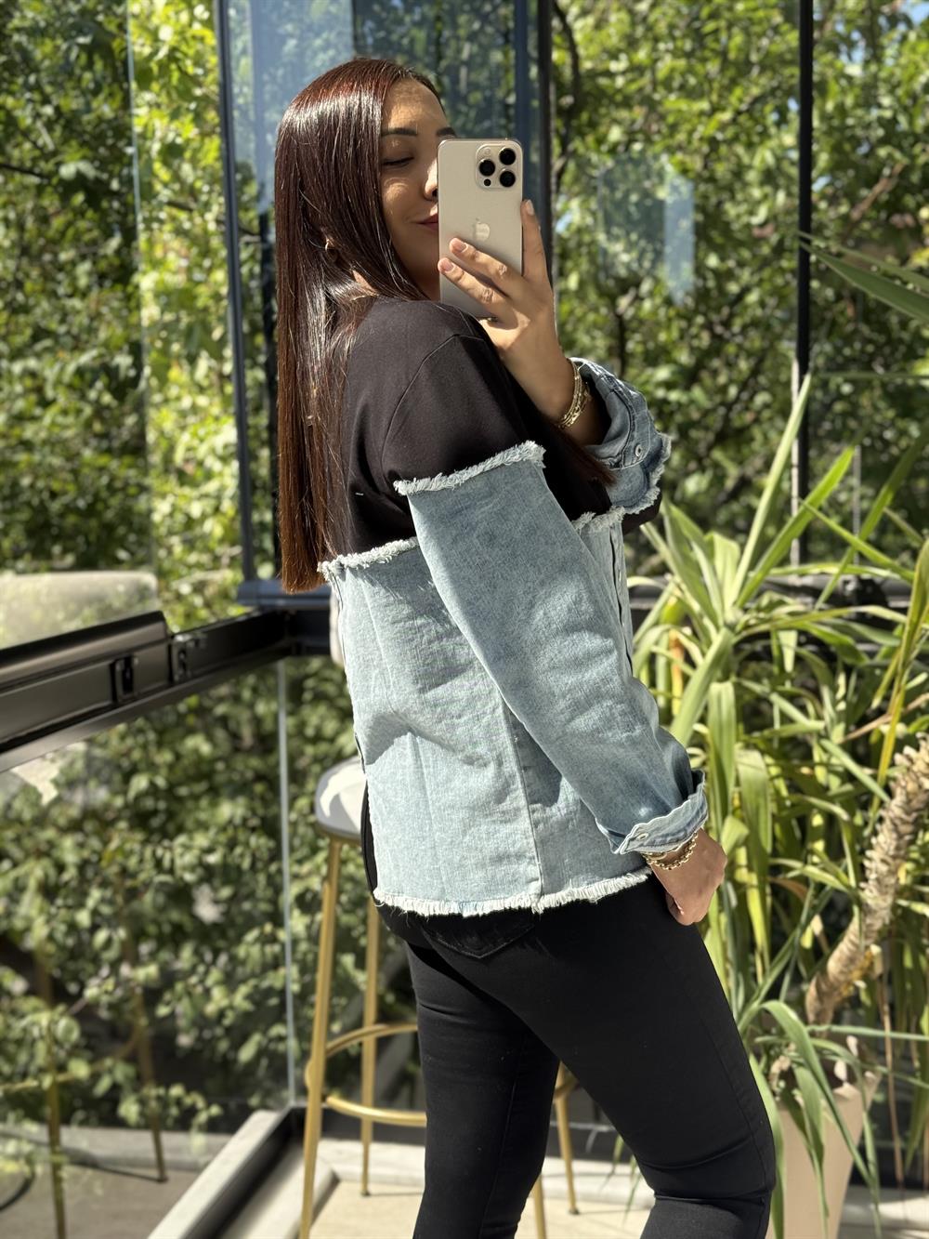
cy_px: 620
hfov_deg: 30.3
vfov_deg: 39.7
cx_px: 464
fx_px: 1717
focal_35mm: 48
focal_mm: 6.76
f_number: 1.78
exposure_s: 1/802
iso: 100
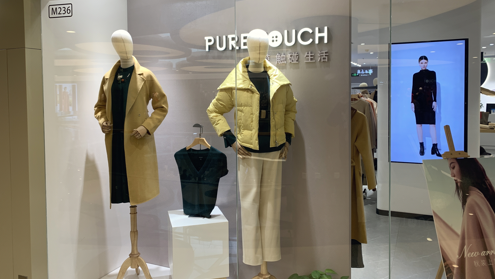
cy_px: 111
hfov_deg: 66.1
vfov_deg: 40.0
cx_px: 242
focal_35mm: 29
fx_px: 381
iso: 32
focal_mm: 4.25
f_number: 1.8
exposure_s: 1/100
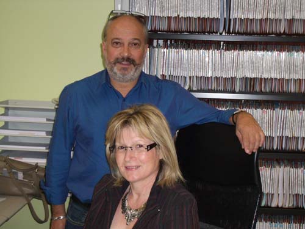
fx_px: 546
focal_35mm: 62
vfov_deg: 23.7
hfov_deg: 31.2
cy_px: 114
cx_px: 152
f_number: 3.5
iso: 200
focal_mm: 10.2
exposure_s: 1/60
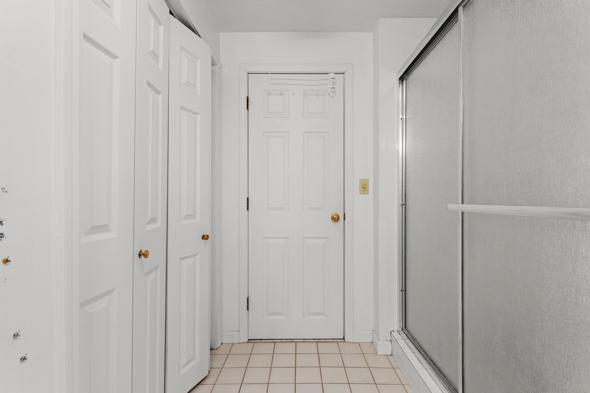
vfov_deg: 71.7
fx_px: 272
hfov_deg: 94.6
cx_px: 295
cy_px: 196
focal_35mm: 17
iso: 2500
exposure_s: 1/8
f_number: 11
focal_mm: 16.6
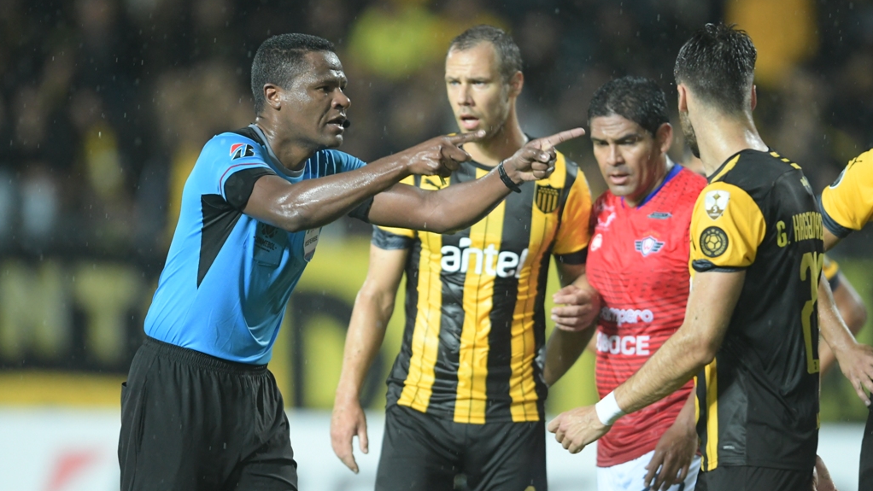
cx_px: 436
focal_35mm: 630
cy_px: 241
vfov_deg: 1.9
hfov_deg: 3.4
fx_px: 14584
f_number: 3.2
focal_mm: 400
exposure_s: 1/640
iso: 3200
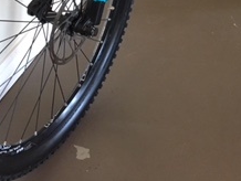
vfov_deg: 16.1
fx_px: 592
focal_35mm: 85
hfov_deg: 23.0
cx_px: 129
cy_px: -82
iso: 200
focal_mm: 4.15
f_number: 2.2
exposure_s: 1/24
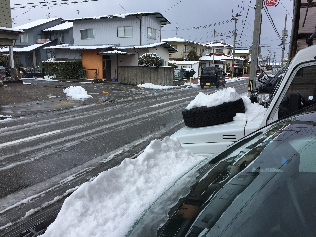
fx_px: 265
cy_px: 118
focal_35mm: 29
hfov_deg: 61.7
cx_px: 158
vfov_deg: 48.2
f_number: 2.2
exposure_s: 1/1276
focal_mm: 4.15
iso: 32
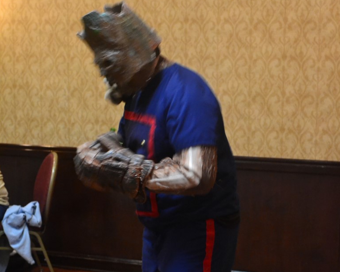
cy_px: 215
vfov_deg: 17.1
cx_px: 170
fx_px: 896
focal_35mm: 89
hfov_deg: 21.5
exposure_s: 1/15
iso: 3200
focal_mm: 42
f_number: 5.3
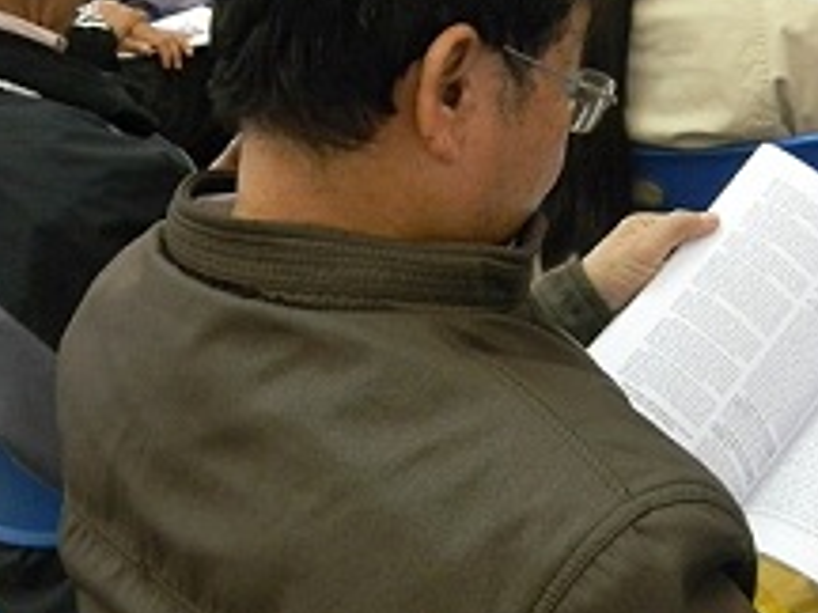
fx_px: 1796
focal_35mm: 76
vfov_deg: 19.2
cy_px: 136
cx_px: 523
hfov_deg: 25.6
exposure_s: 1/25.1
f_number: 3.9
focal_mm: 8.6
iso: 400
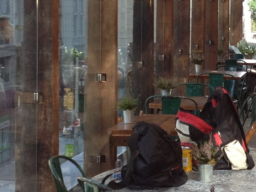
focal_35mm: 144
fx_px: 1064
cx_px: 298
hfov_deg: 13.4
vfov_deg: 10.3
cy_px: 80
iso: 64
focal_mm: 4.28
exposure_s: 1/294
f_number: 2.4
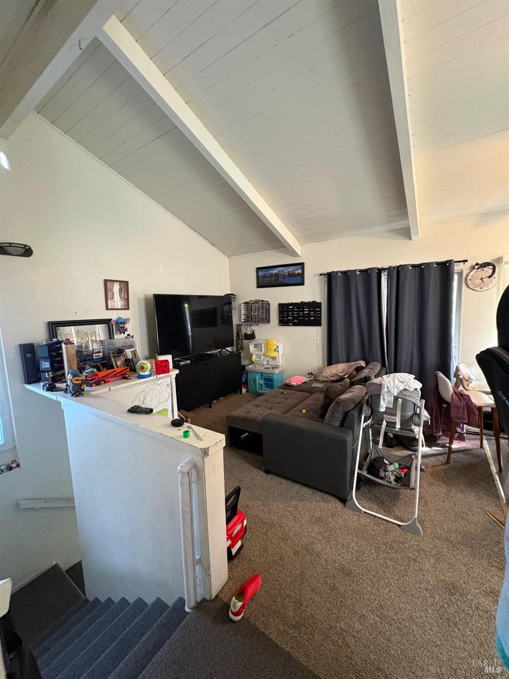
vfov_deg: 102.1
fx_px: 274
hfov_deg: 85.7
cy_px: 340
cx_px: 254
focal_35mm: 14
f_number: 2.2
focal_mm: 2.22
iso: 800
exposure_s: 1/30
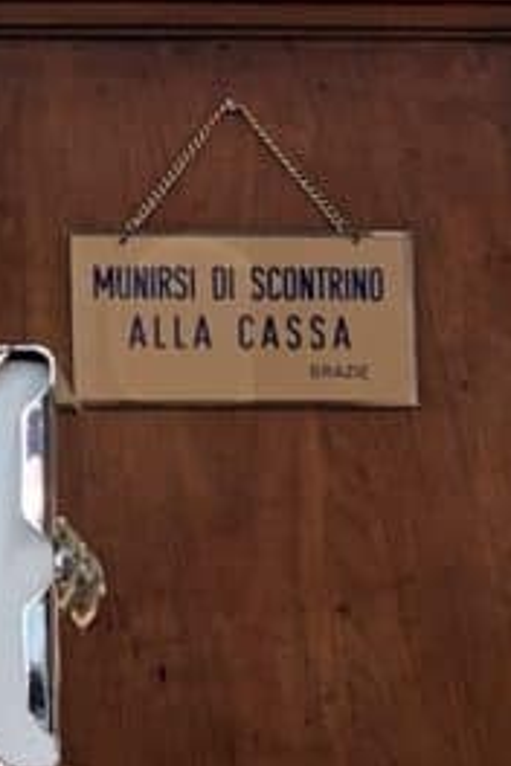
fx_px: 4194
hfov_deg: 6.2
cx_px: -1275
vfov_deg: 10.4
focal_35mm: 197
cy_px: 403
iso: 64
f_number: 1.8
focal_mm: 4.25
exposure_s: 1/100
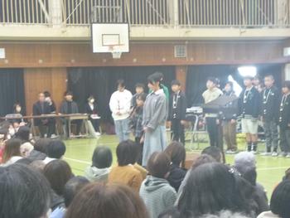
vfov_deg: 15.9
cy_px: 109
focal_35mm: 93
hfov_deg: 21.1
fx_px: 780
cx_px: 145
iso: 640
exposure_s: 1/8
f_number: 5.7
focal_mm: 16.7
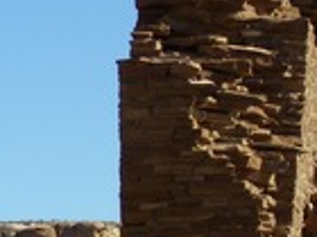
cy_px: 44
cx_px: -38
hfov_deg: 5.4
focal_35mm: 364
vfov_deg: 4.1
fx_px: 3333
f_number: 4.6
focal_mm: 16.8
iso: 80
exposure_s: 1/750
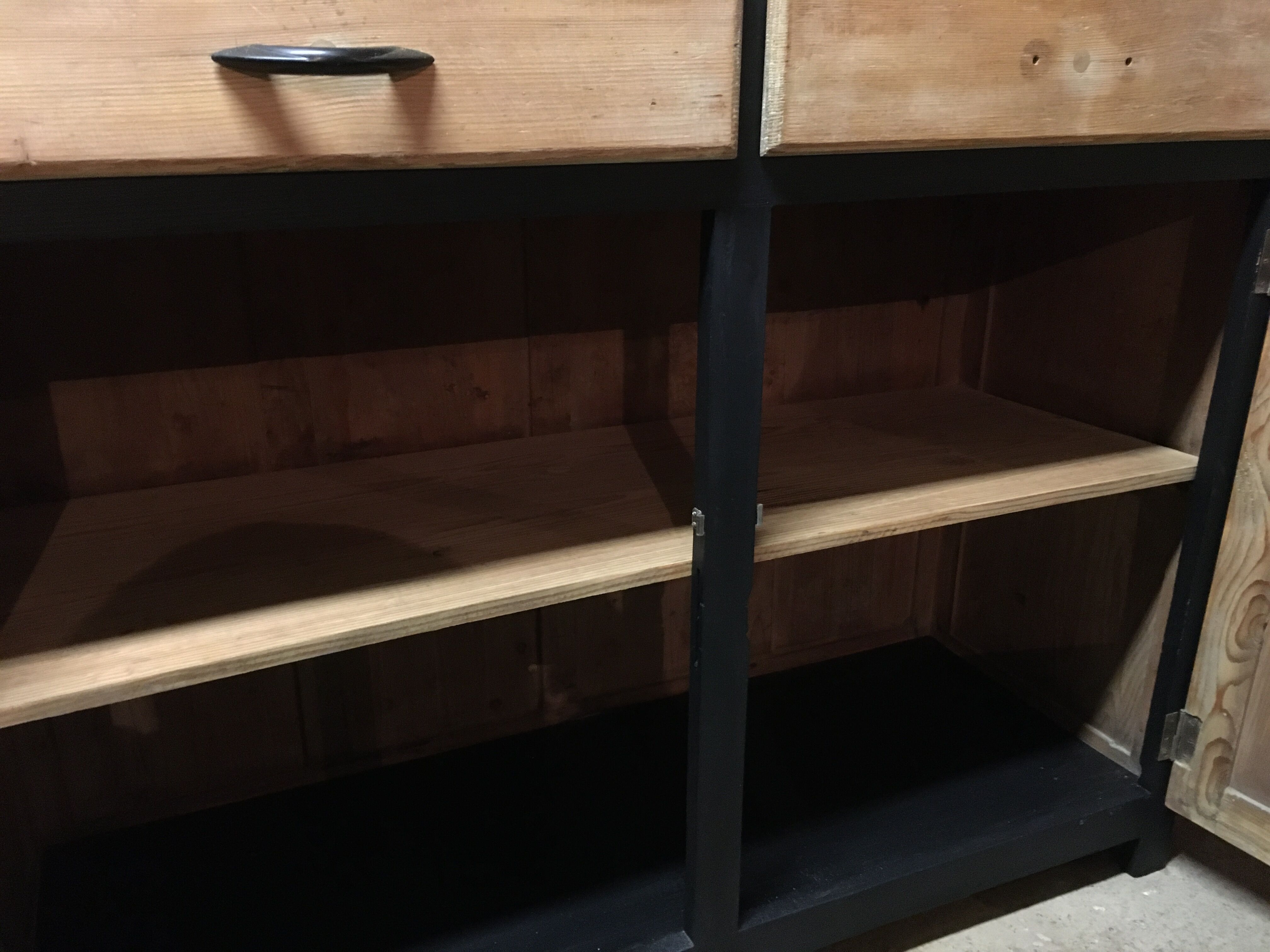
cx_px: 635
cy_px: 476
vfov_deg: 48.2
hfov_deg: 61.7
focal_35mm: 29
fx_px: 1064
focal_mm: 4.15
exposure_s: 1/17
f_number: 2.2
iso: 500
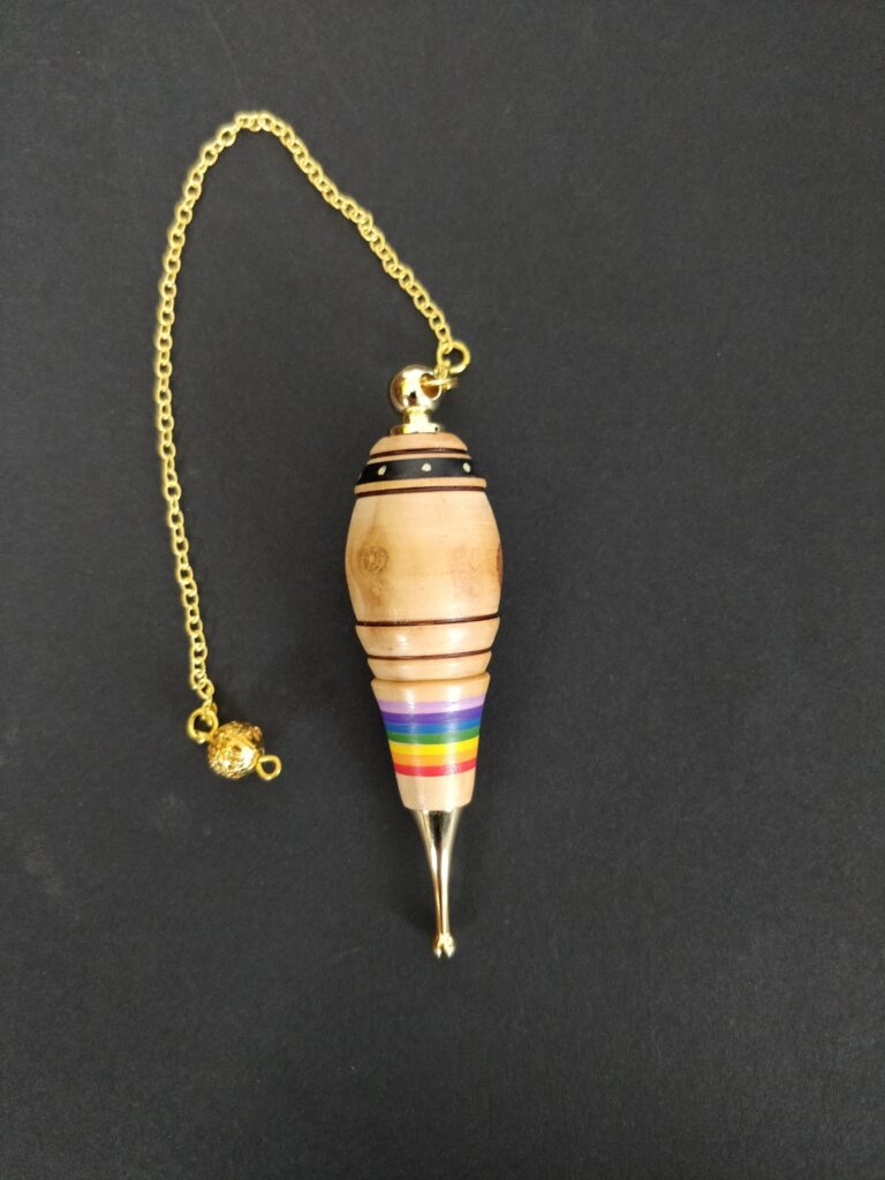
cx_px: 442
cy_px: 590
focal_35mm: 24
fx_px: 818
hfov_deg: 56.8
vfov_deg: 71.6
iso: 1000
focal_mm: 4.1
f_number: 1.7
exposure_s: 1/33
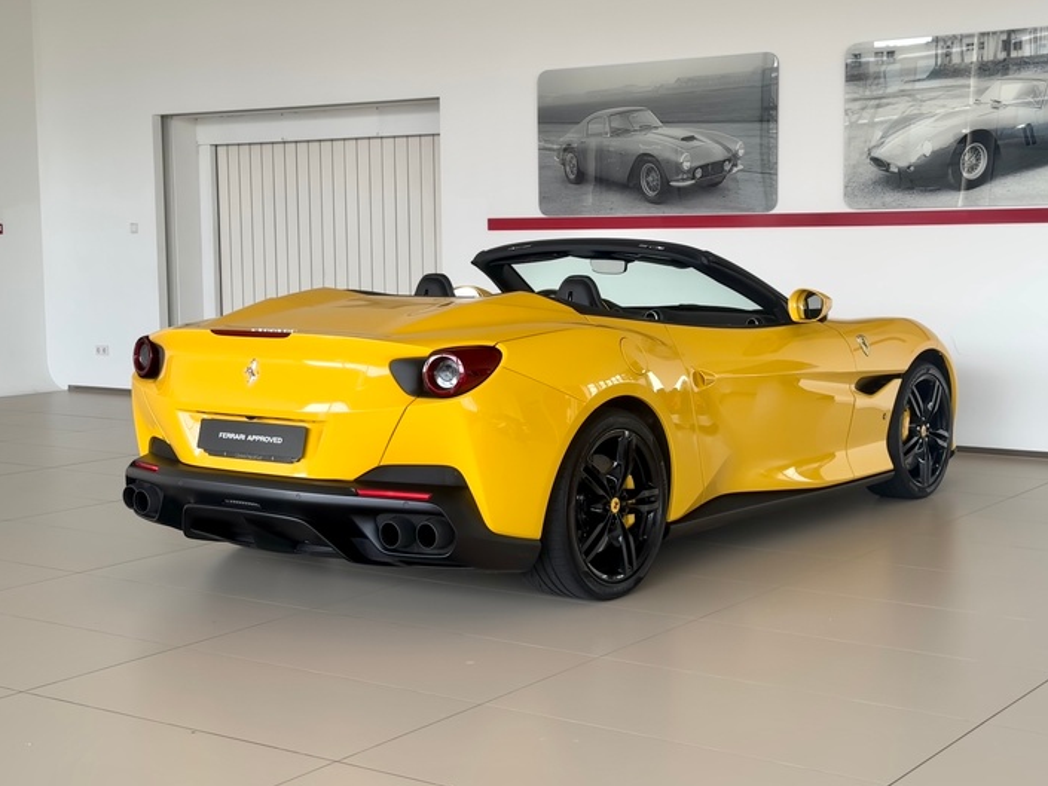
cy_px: 392
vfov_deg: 29.7
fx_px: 1484
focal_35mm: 49
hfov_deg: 38.9
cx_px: 519
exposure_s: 1/111
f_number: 1.78
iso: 100
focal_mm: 6.76
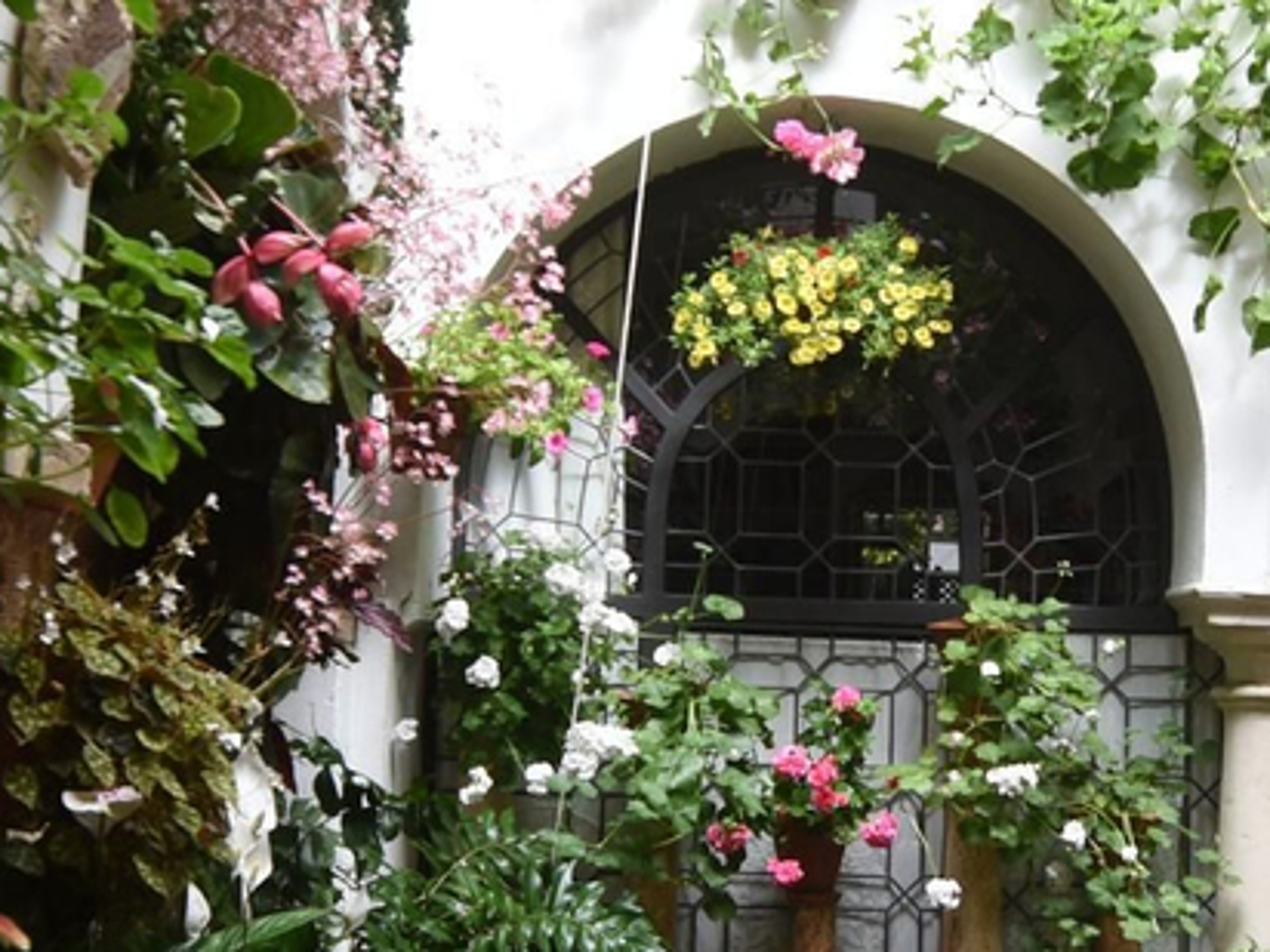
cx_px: 891
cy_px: 462
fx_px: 2055
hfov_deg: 33.9
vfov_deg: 26.1
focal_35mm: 56
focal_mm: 15
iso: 720
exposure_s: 1/400
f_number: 4.5
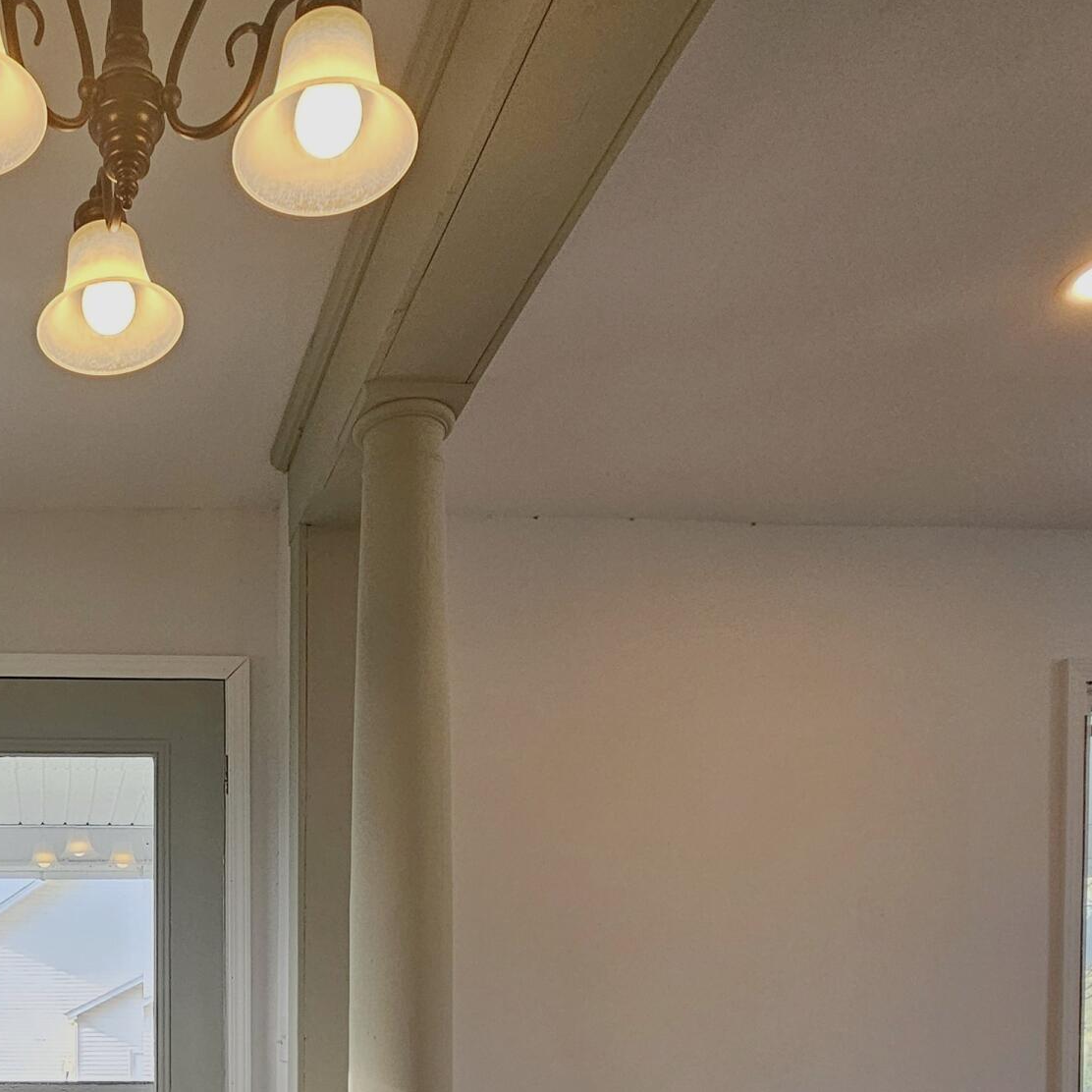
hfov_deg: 47.4
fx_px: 1106
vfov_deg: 45.2
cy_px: 1068
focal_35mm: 31
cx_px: 114
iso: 100
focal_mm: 2.2
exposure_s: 1/120
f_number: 2.2
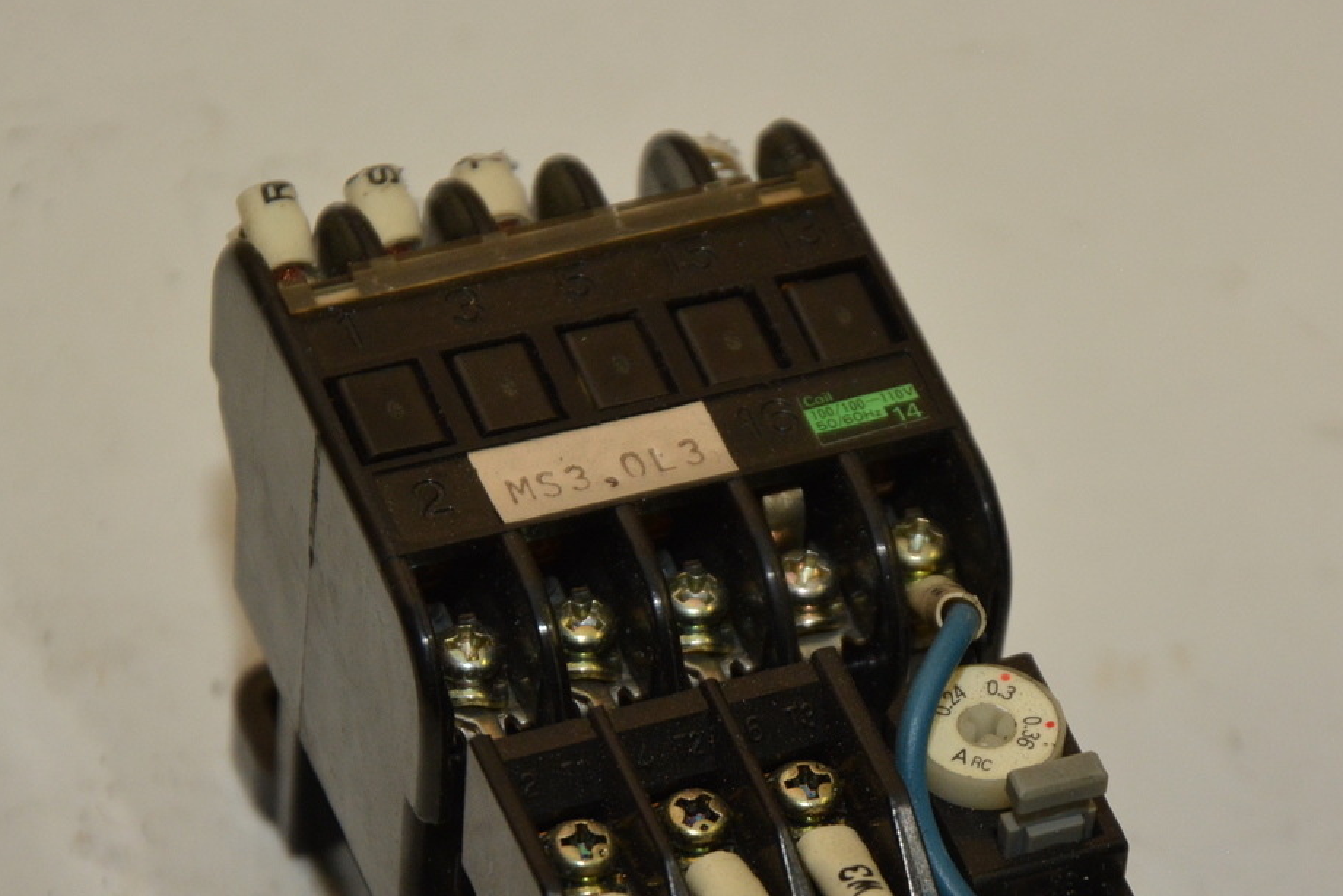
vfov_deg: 4.7
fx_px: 10856
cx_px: 742
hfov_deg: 7.1
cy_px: 789
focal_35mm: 291
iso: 800
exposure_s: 1/200
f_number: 5.6
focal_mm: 105
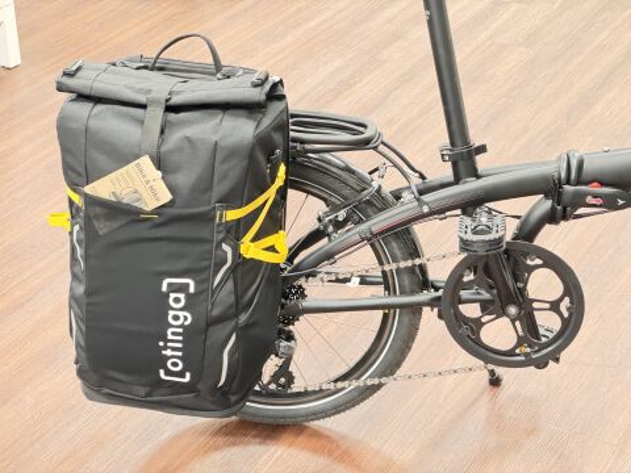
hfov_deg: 25.3
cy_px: 236
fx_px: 1404
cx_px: 316
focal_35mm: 77
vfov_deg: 19.1
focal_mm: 9
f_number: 2.8
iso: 1250
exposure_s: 1/25
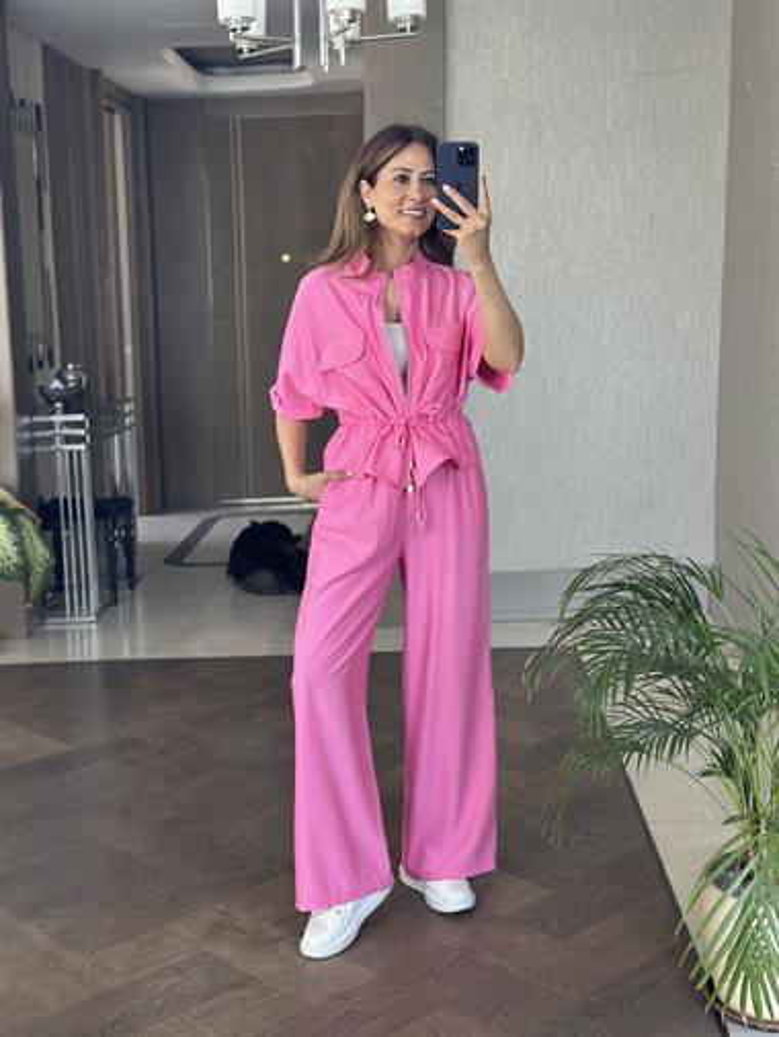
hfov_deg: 30.3
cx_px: 390
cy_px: 518
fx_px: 1439
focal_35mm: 48
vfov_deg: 39.6
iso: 125
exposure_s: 1/99
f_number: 1.78
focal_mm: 6.86
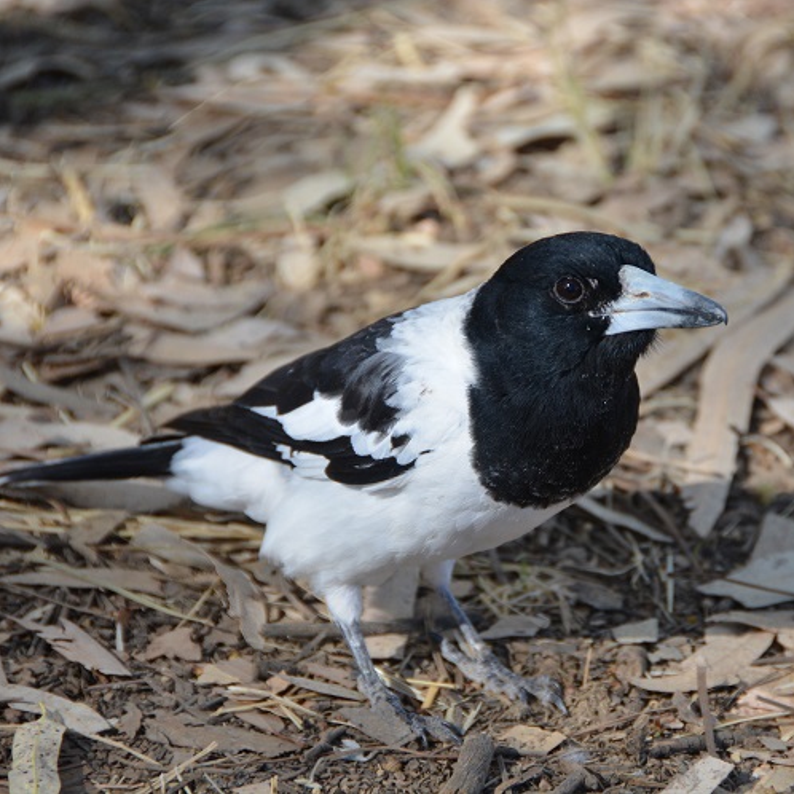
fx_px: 9965
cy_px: 397
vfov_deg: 4.6
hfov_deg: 4.6
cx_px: 560
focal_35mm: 384
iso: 800
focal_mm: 200
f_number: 5.6
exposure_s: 1/1000
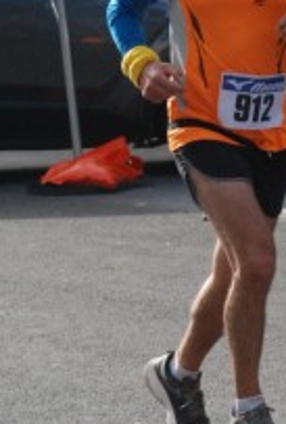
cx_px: 285
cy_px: 276
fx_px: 3663
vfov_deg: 6.6
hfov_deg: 4.5
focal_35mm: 310
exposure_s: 1/1000
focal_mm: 70
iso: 1000
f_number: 5.6
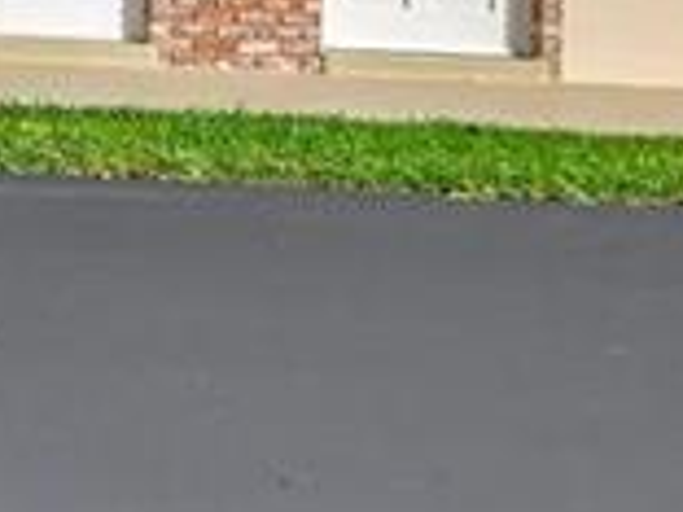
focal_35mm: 74
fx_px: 1460
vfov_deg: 17.7
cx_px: -801
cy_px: -267
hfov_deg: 16.7
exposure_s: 1/3200
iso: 1000
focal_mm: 10
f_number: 9
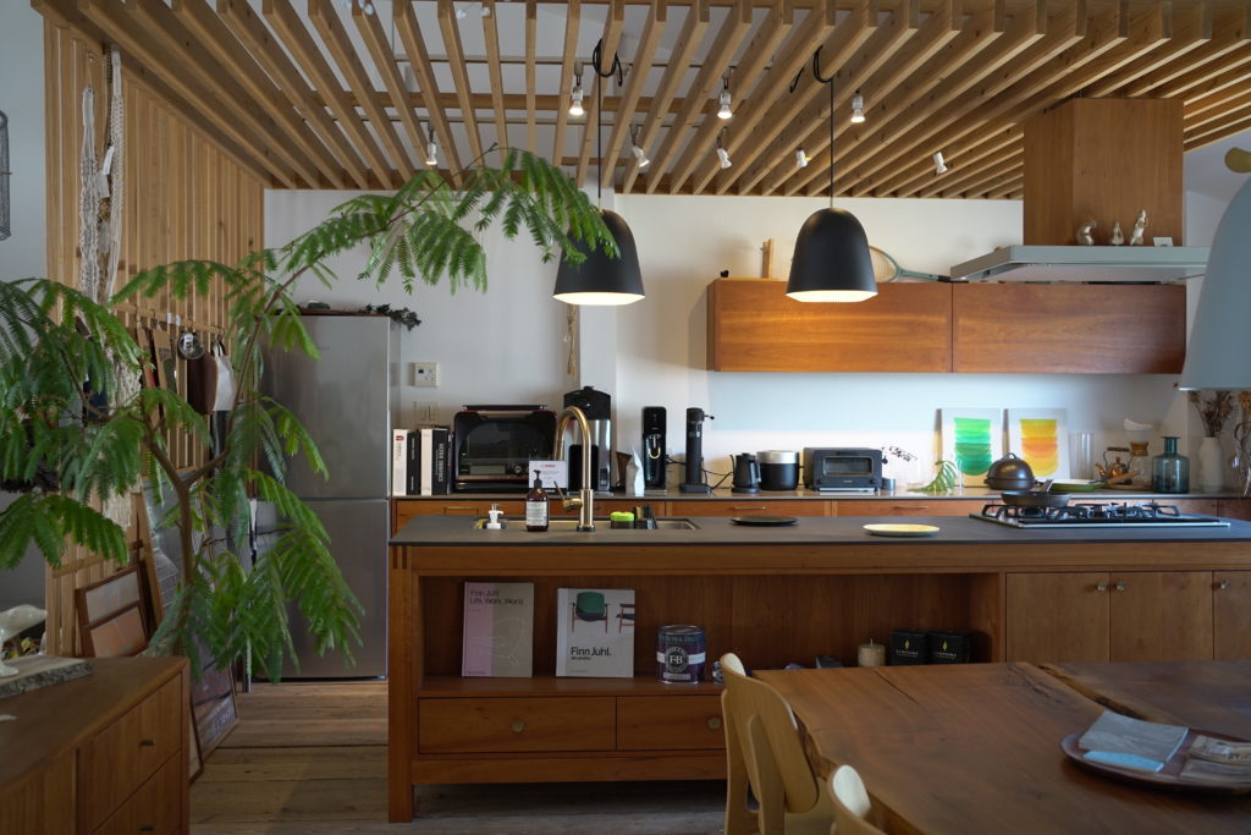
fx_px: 1216
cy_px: 418
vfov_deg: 37.9
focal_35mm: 35
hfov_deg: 54.4
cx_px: 626
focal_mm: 35
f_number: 4
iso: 400
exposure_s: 1/40
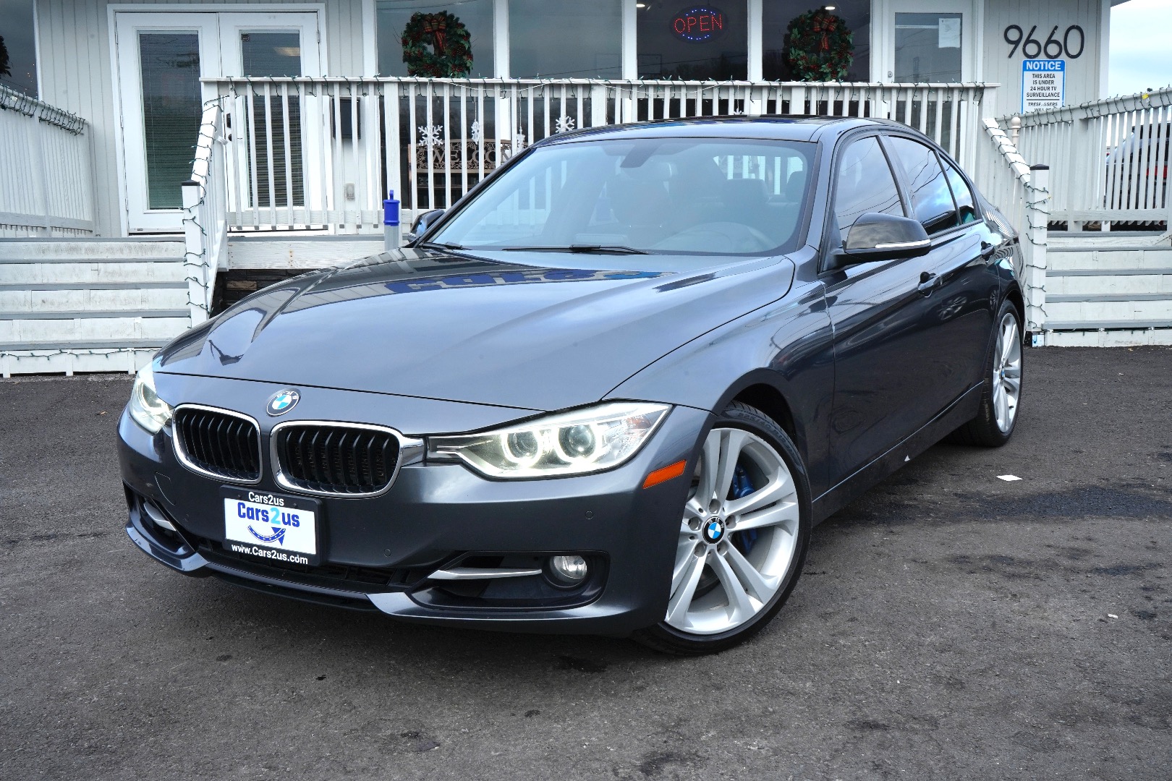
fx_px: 1237
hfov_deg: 50.7
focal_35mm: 38
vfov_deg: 35.1
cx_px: 586
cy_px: 390
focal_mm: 38
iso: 500
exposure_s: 1/50
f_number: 20
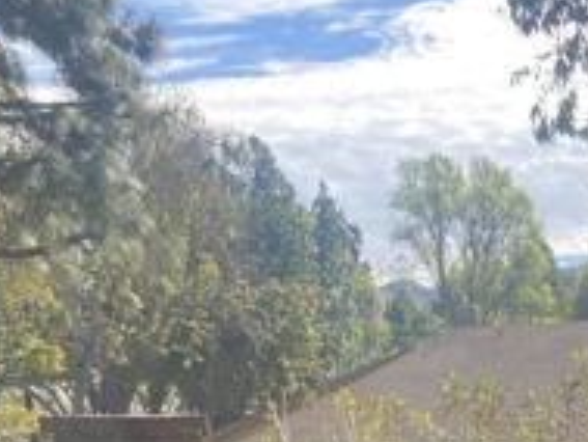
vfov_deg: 15.5
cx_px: 852
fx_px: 1496
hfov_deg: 19.7
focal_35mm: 88
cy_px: 660
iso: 32
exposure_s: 1/877
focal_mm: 4.25
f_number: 1.8
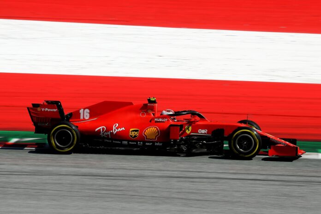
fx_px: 1783
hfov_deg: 10.3
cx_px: 160
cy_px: 107
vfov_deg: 6.9
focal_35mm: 200
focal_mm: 200
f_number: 14
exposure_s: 1/500
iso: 320
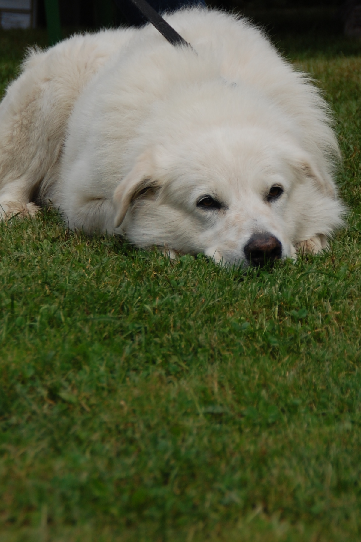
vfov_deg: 8.9
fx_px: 3459
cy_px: 162
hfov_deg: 6.0
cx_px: 216
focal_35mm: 230
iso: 200
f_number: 6.3
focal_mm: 92
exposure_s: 1/640
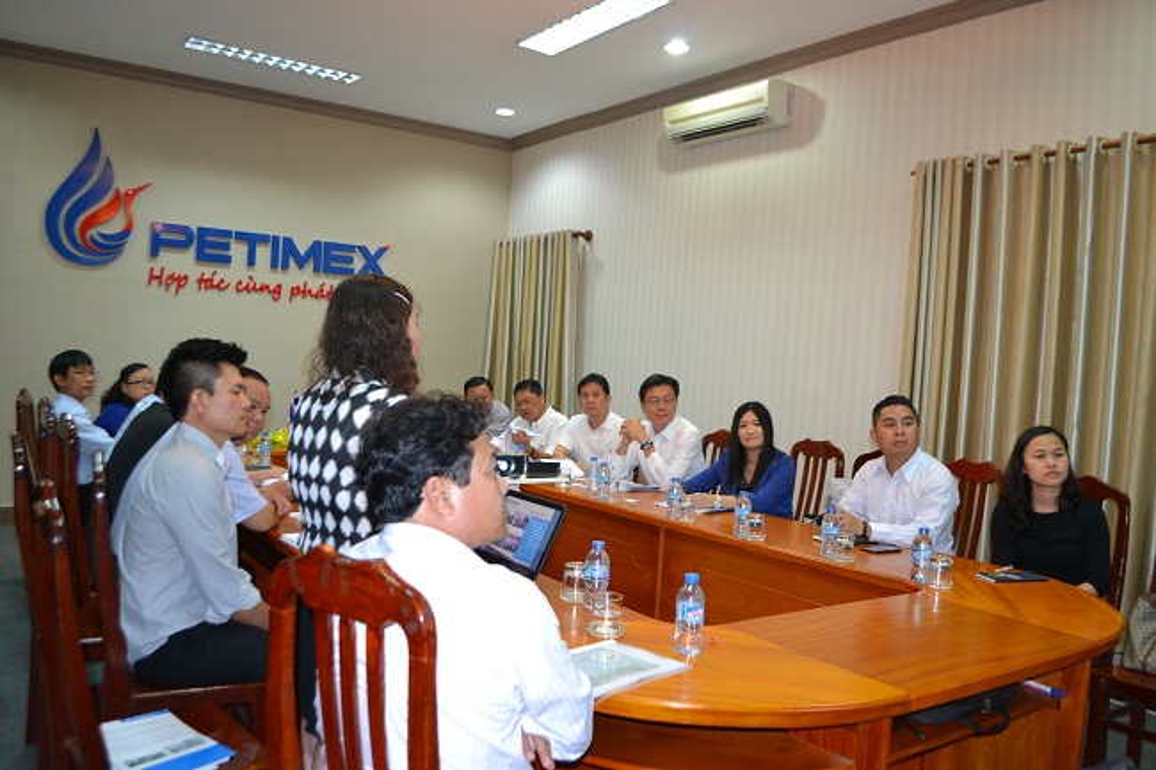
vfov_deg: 47.9
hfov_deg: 67.4
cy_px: 385
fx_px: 867
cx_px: 578
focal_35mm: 27
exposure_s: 1/60
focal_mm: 18
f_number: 3.5
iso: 1000
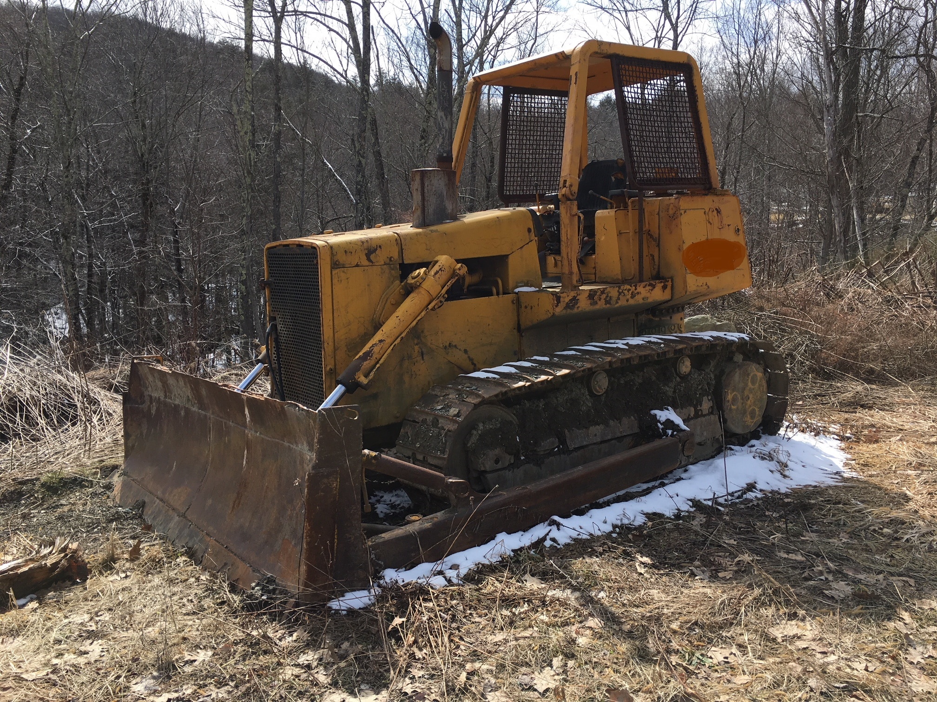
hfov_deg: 61.7
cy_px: 351
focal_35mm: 29
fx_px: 785
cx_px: 468
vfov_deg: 48.2
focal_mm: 4.15
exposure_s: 1/1040
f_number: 2.2
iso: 25
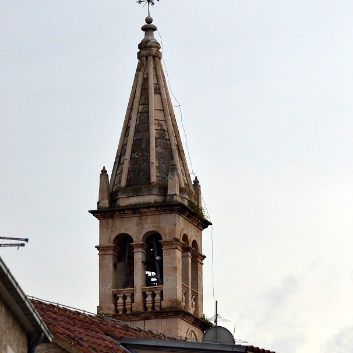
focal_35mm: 210
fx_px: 2423
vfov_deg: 8.3
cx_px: 168
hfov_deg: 8.3
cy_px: 172
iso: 2000
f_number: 4.5
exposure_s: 1/4000
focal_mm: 100
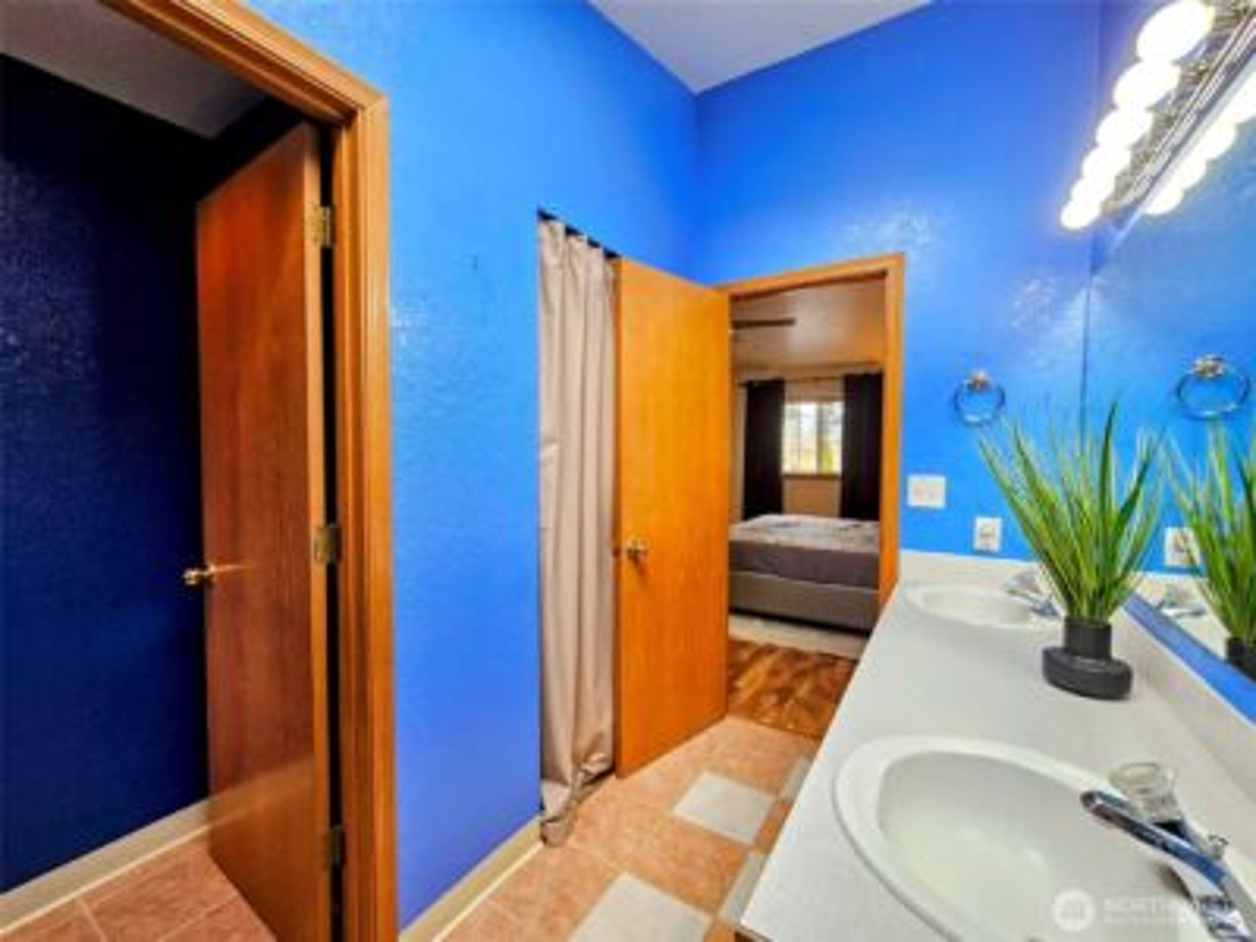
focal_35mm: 13
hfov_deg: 106.2
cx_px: 628
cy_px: 471
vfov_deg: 89.9
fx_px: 472
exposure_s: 1/60
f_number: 2.2
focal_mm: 2.2
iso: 64
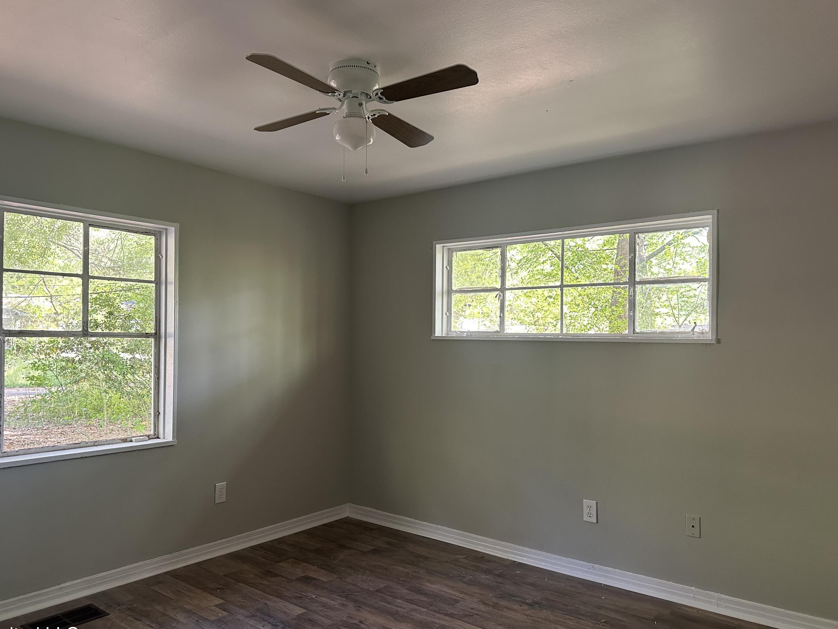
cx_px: 393
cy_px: 325
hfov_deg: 67.2
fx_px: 629
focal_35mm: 26
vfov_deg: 53.1
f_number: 1.78
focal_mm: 6.86
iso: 250
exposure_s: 1/82
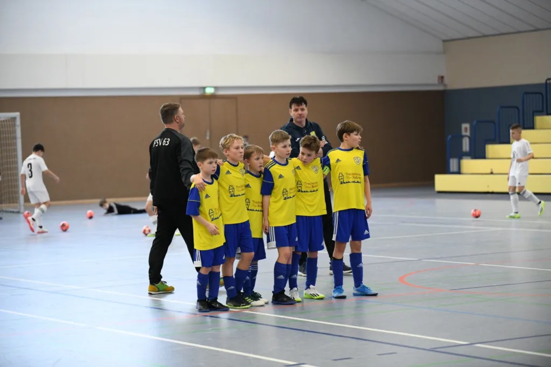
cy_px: 184
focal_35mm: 102
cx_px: 276
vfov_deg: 13.4
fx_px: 1561
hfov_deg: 20.0
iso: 8000
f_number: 2.8
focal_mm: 102
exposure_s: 1/1600
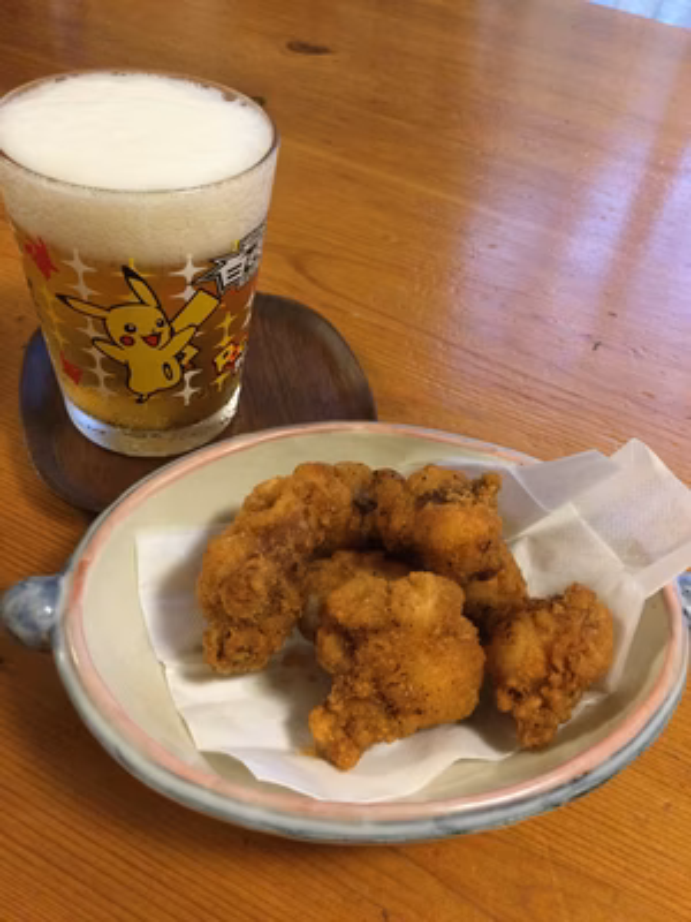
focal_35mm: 31
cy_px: 461
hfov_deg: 45.4
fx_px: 825
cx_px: 346
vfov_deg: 58.4
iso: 200
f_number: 2.4
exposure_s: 1/24
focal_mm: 3.3
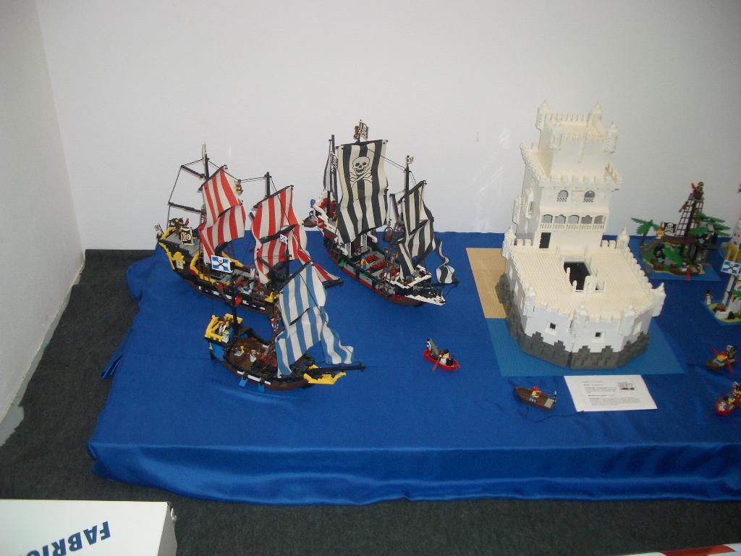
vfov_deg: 40.7
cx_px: 370
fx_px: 749
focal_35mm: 35
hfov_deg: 52.6
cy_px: 278
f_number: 2.6
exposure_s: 1/60
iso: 100
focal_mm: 5.8
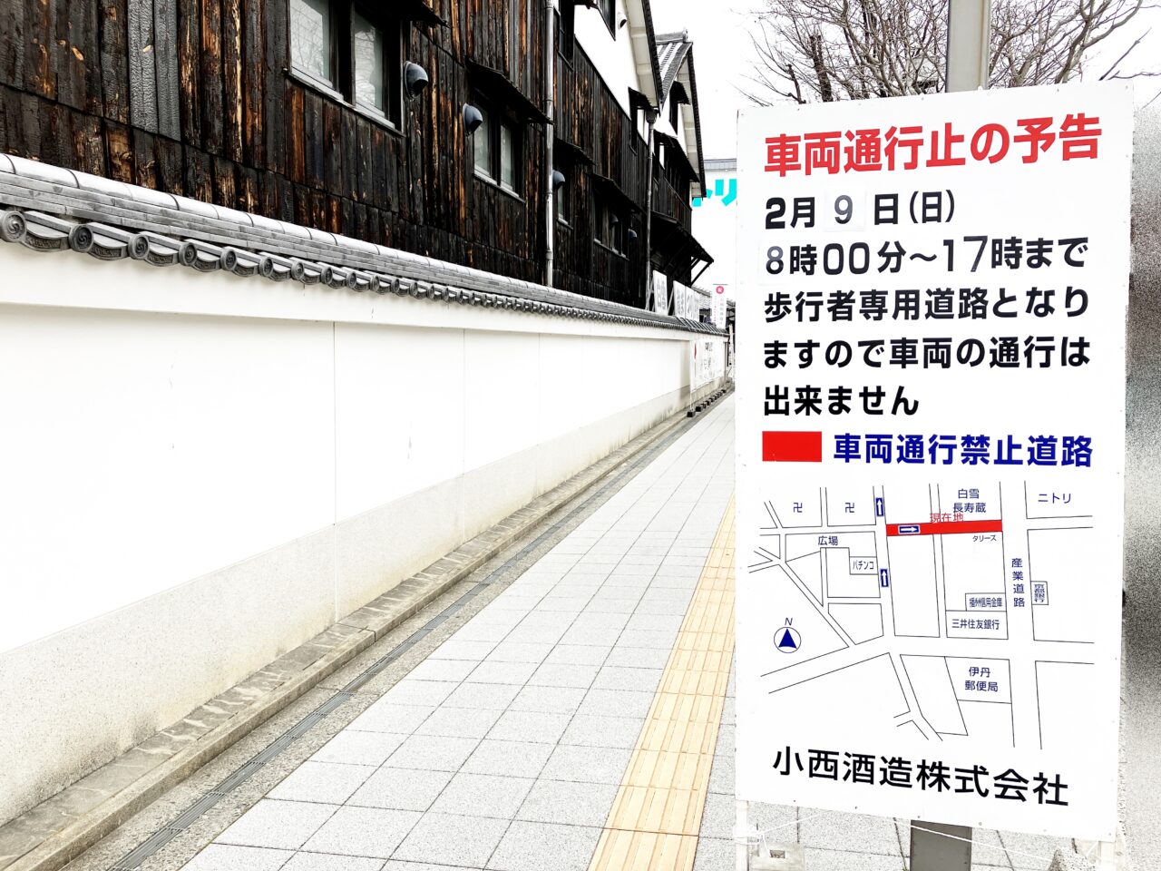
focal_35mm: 28
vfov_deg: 49.7
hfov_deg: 63.4
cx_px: 580
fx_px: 939
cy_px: 436
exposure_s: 1/665
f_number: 1.8
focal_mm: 3.99
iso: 32
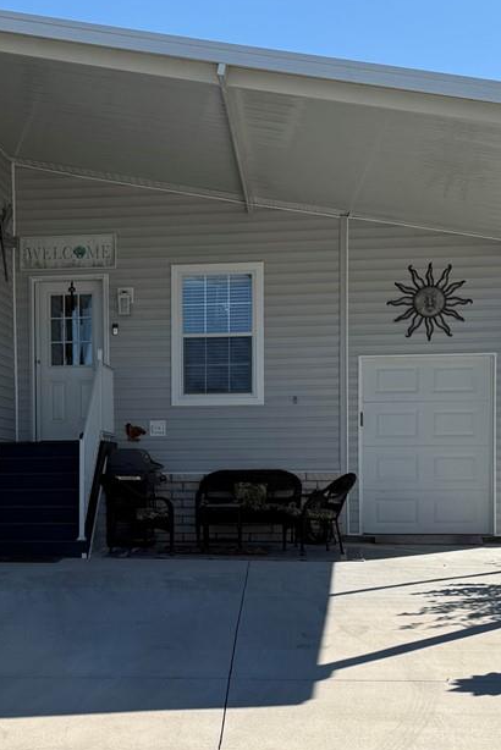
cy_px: 484
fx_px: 1355
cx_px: 92
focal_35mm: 65
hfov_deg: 20.7
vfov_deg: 30.8
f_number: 1.78
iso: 80
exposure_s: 1/4405
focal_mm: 6.76
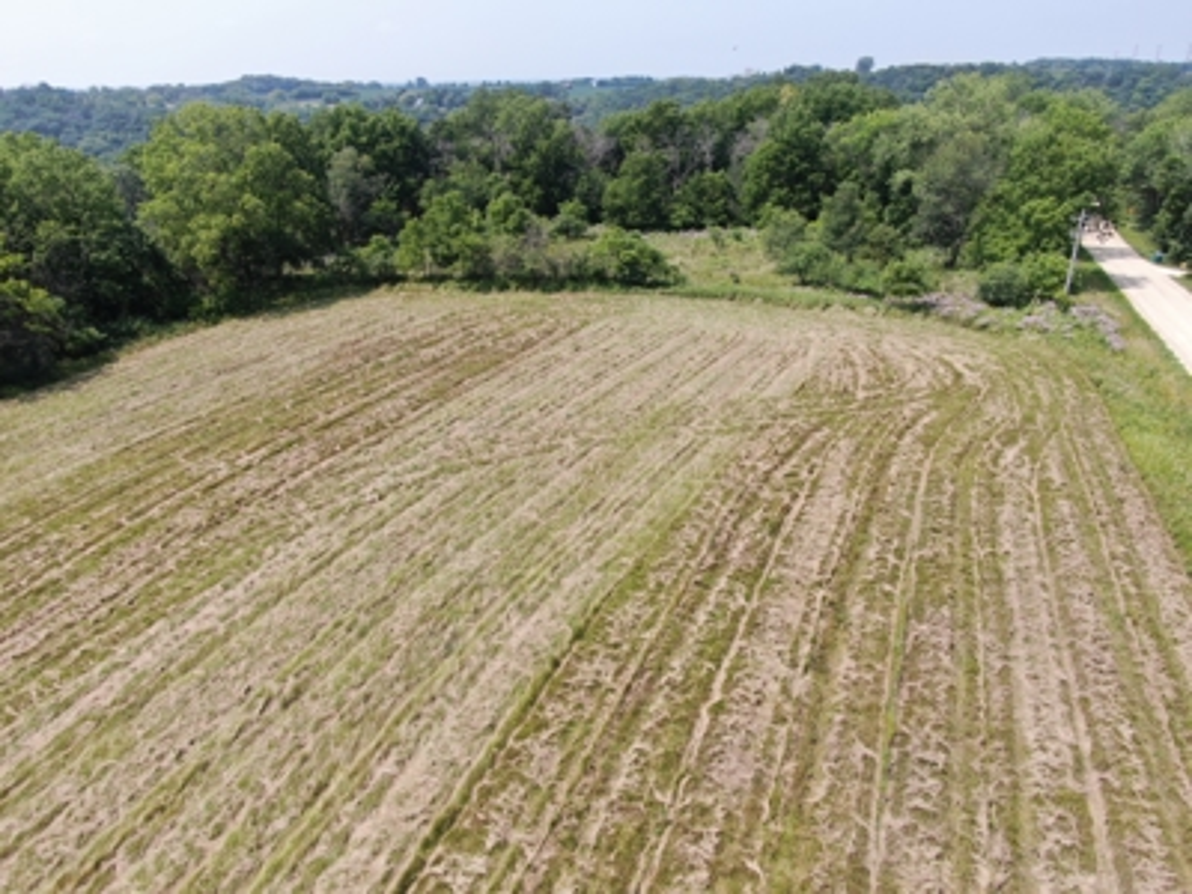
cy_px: 447
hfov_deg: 71.6
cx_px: 596
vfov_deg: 56.8
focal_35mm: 24
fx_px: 826
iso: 100
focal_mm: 4.39
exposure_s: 1/800
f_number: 2.8
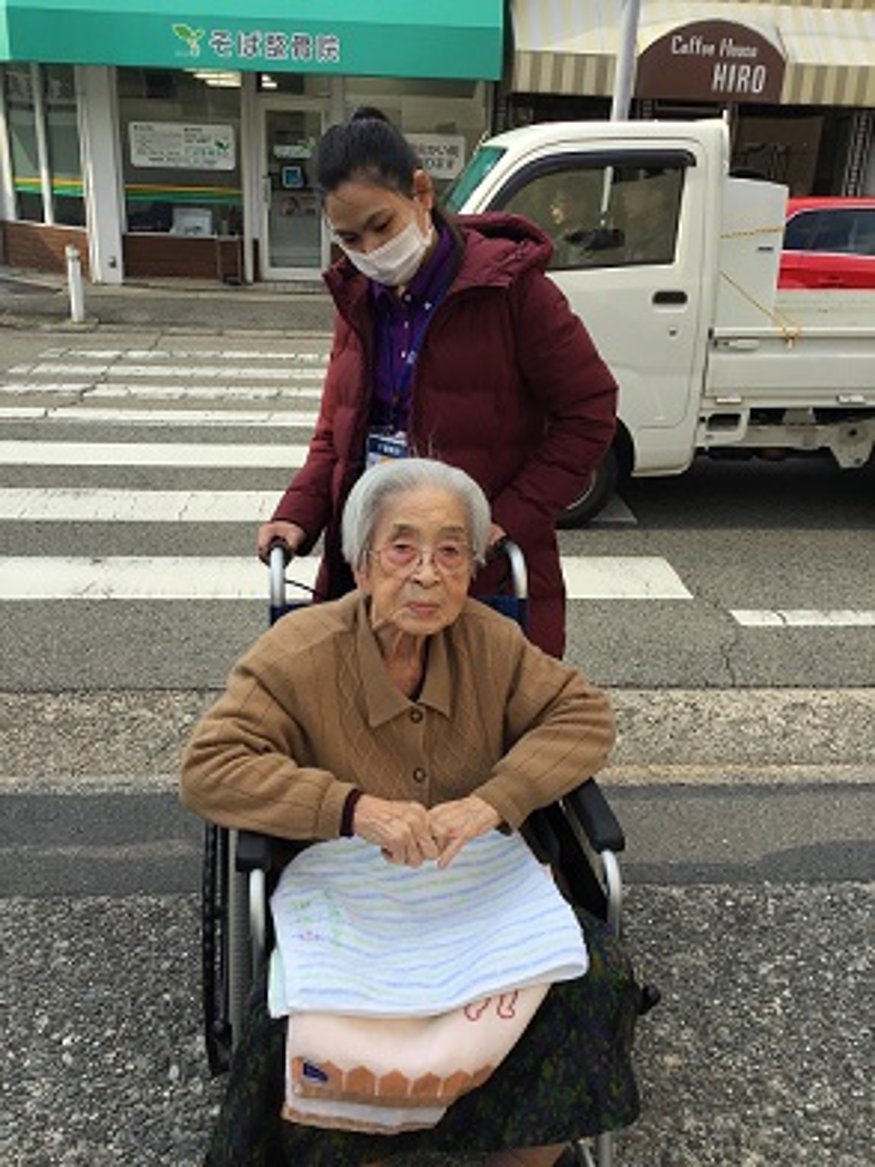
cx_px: 438
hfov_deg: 45.4
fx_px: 1045
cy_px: 584
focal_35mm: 31
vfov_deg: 58.4
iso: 25
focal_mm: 3.3
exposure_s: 1/590
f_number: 2.4
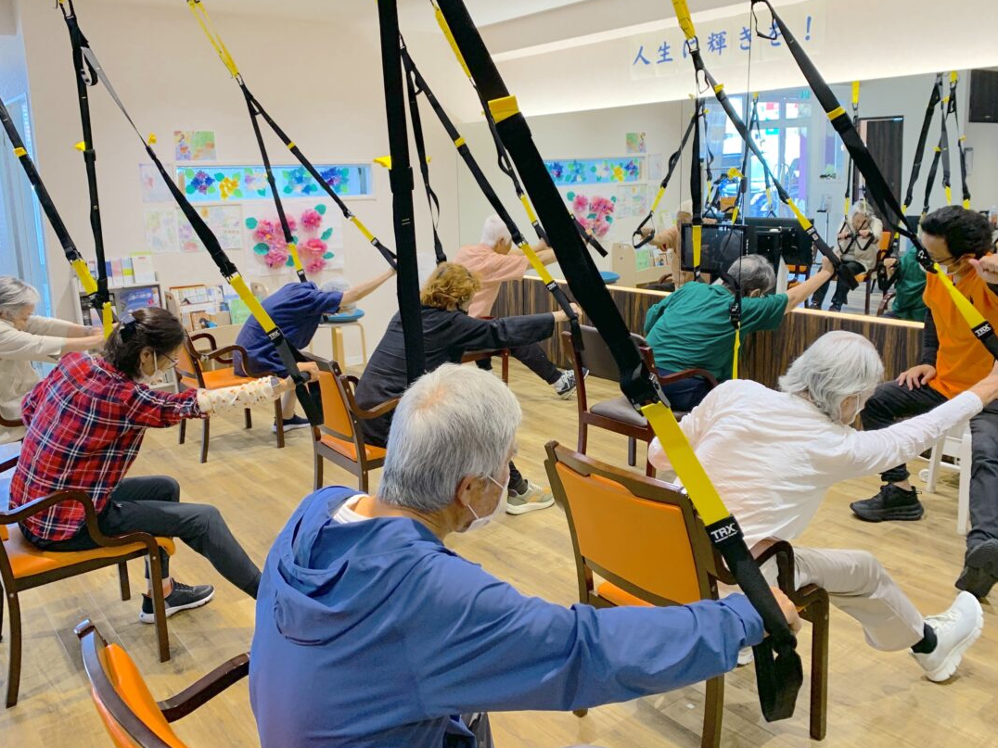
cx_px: 484
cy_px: 333
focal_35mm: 29
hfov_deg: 61.6
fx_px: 836
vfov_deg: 48.1
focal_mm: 4.25
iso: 100
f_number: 1.8
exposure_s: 1/86
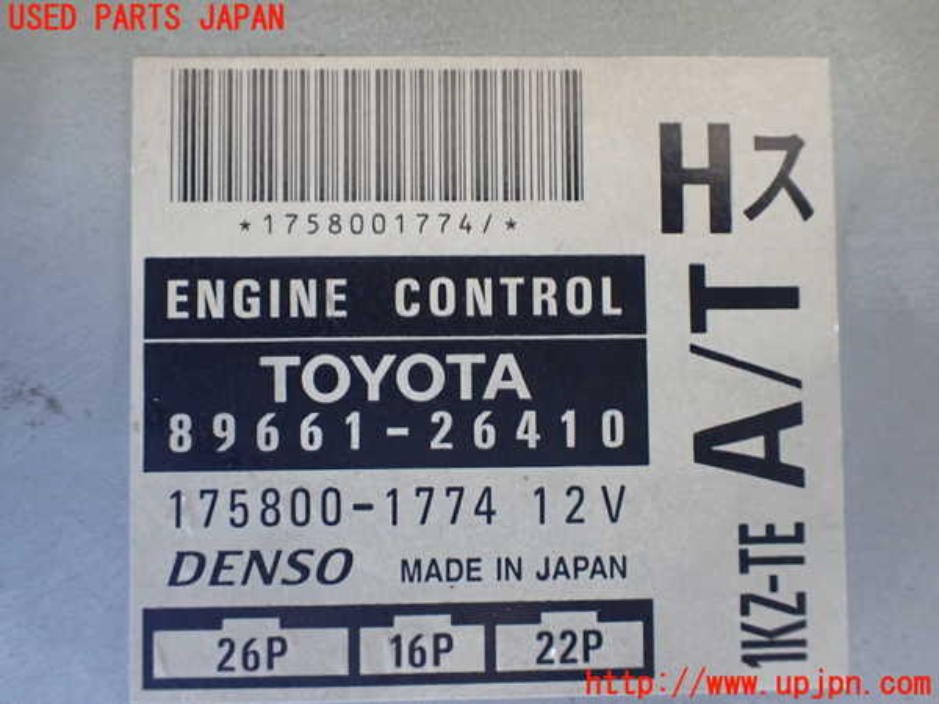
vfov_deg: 46.8
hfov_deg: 60.0
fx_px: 814
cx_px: 470
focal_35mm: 30
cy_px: 352
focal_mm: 5.4
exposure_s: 1/125
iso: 800
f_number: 2.3
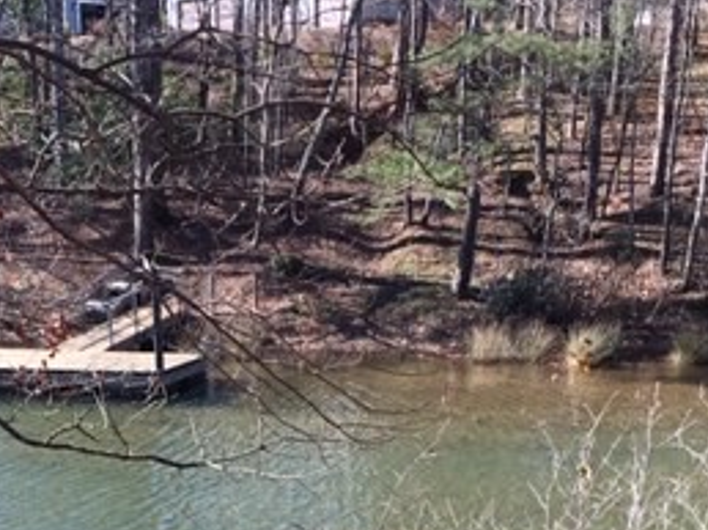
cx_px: 283
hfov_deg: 27.0
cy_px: 604
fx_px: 1471
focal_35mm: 72
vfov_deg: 19.4
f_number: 2.2
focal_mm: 4.15
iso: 25
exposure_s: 1/394
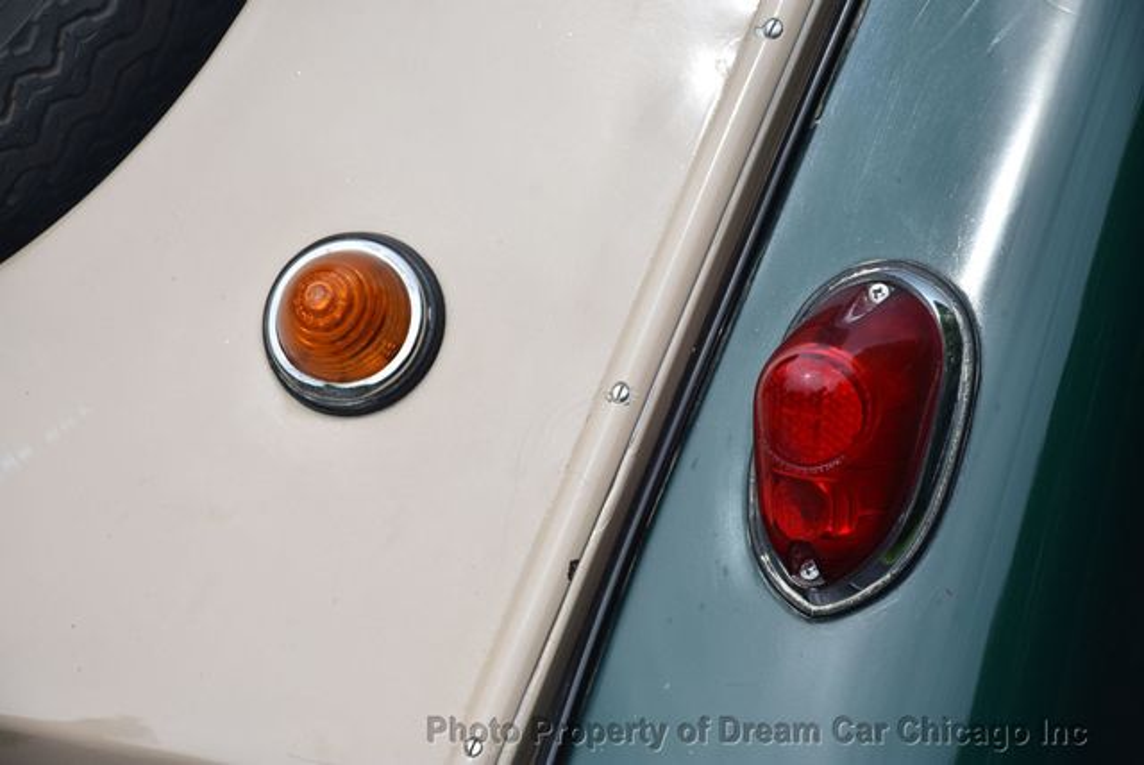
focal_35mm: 150
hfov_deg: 13.7
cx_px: 572
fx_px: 4771
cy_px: 382
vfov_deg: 9.2
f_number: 8
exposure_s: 1/500
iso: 110
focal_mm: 100
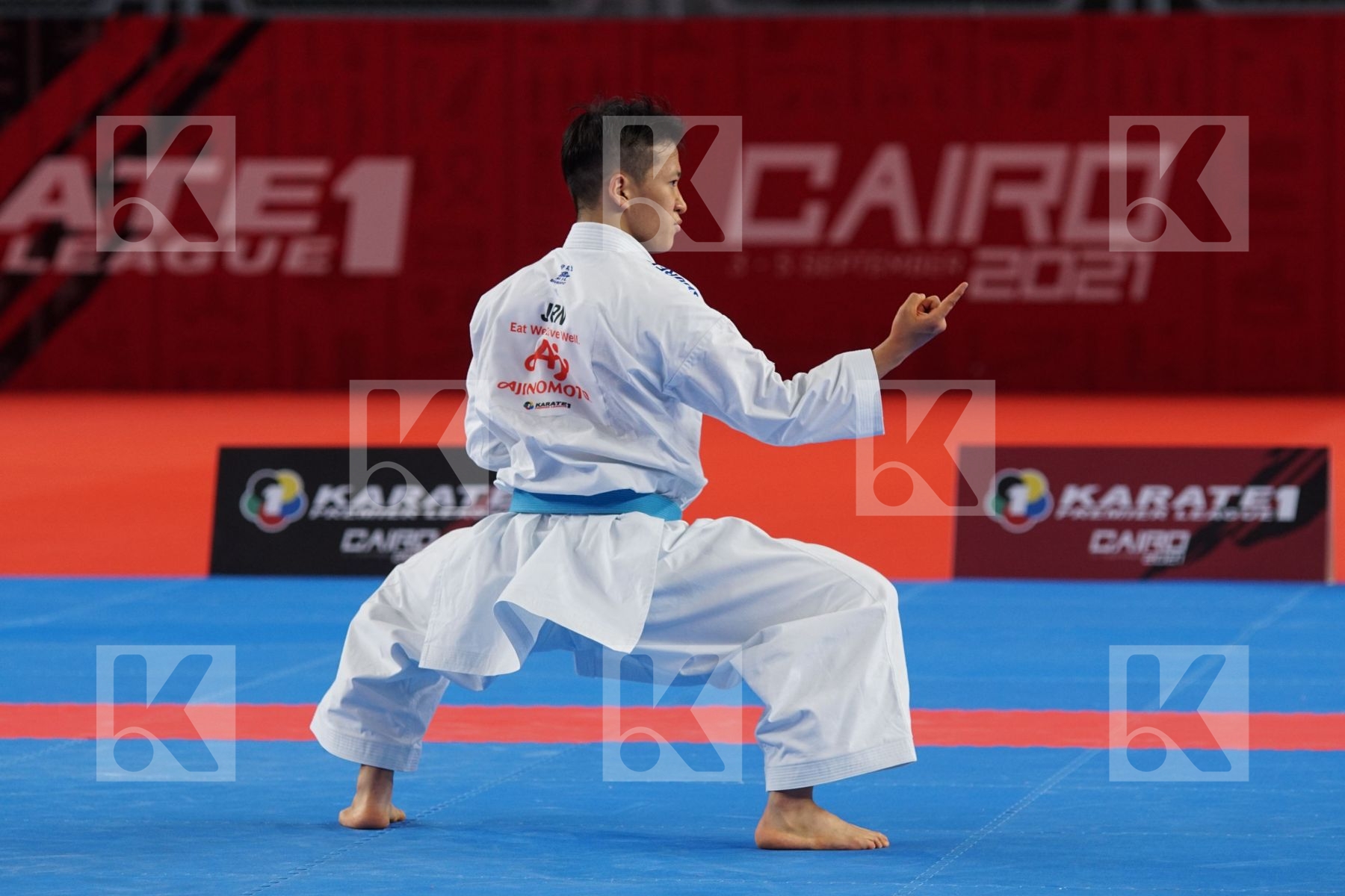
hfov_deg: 9.8
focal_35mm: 210
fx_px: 7845
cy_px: 448
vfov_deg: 6.5
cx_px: 672
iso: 640
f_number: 3.2
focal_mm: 140
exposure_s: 1/400
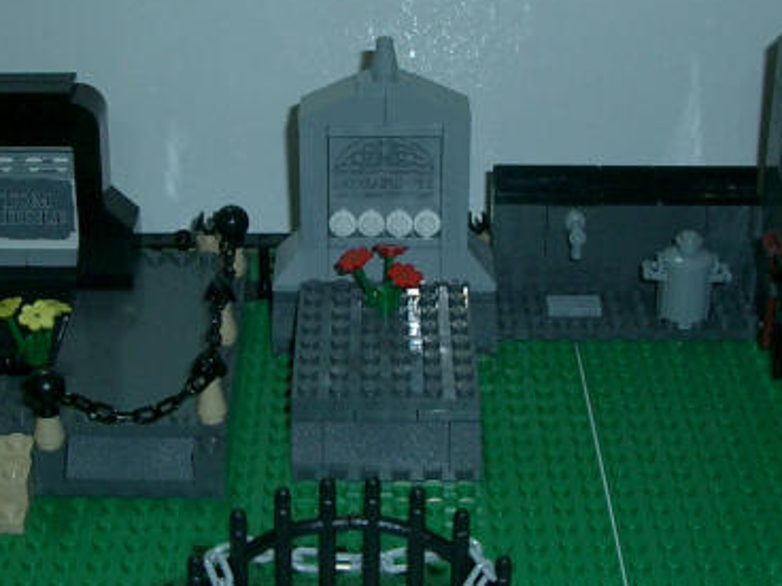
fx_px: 1717
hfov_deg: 25.7
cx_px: 366
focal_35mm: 76
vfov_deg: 19.4
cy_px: 282
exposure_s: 1/40
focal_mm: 5.8
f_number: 2.6
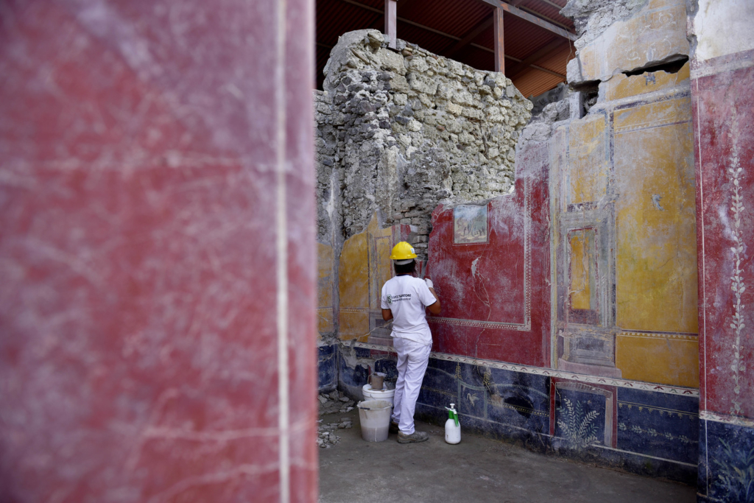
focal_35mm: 24
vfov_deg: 53.1
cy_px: 252
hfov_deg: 73.7
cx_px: 377
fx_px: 503
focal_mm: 24
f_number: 4
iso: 100
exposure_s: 1/320
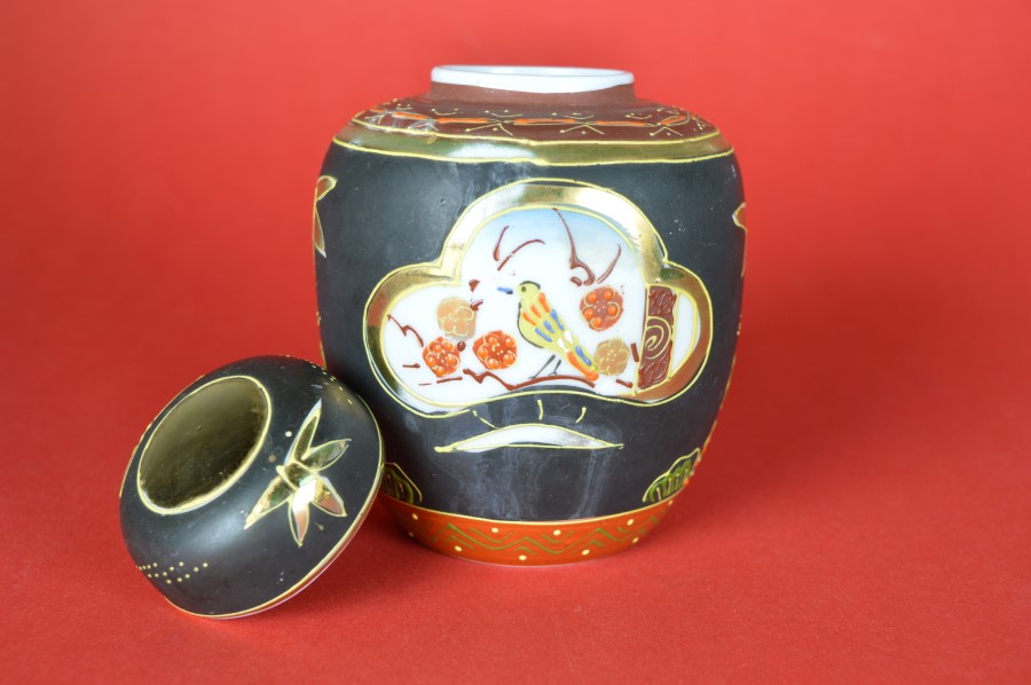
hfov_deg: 38.9
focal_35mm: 51
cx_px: 516
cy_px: 342
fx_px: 1459
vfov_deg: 26.4
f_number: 6.3
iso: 100
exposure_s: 1/125
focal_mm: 34
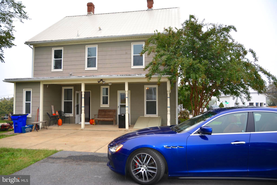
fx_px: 196
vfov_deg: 50.4
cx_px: 138
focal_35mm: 26
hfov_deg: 70.4
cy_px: 92
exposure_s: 1/200
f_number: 3.5
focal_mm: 17
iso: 100
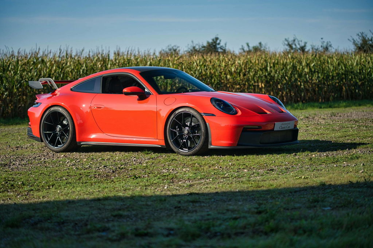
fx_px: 870
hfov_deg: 24.2
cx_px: 186
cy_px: 124
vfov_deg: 16.3
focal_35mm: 84
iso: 100
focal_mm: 84
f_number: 2.8
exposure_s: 1/1000
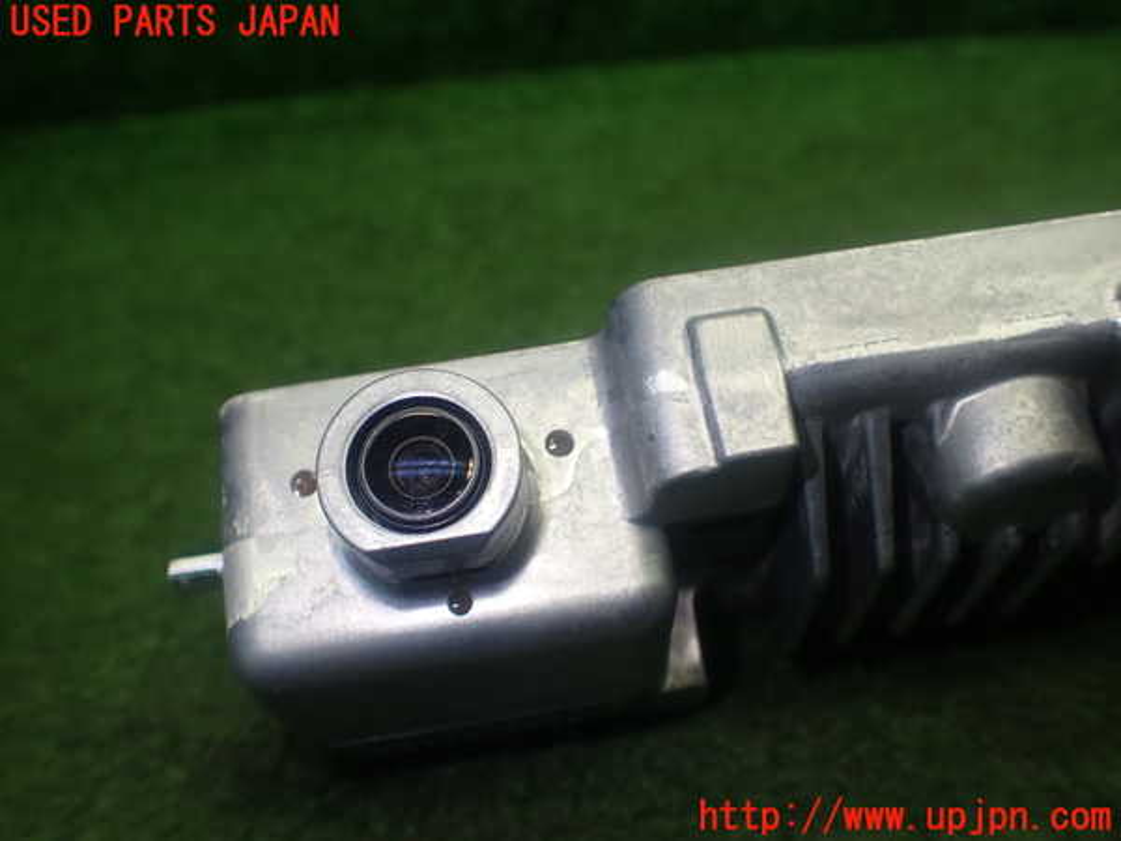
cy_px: 420
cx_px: 560
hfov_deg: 60.0
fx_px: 972
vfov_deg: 46.8
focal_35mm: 30
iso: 160
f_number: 2.3
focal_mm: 5.4
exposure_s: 1/125
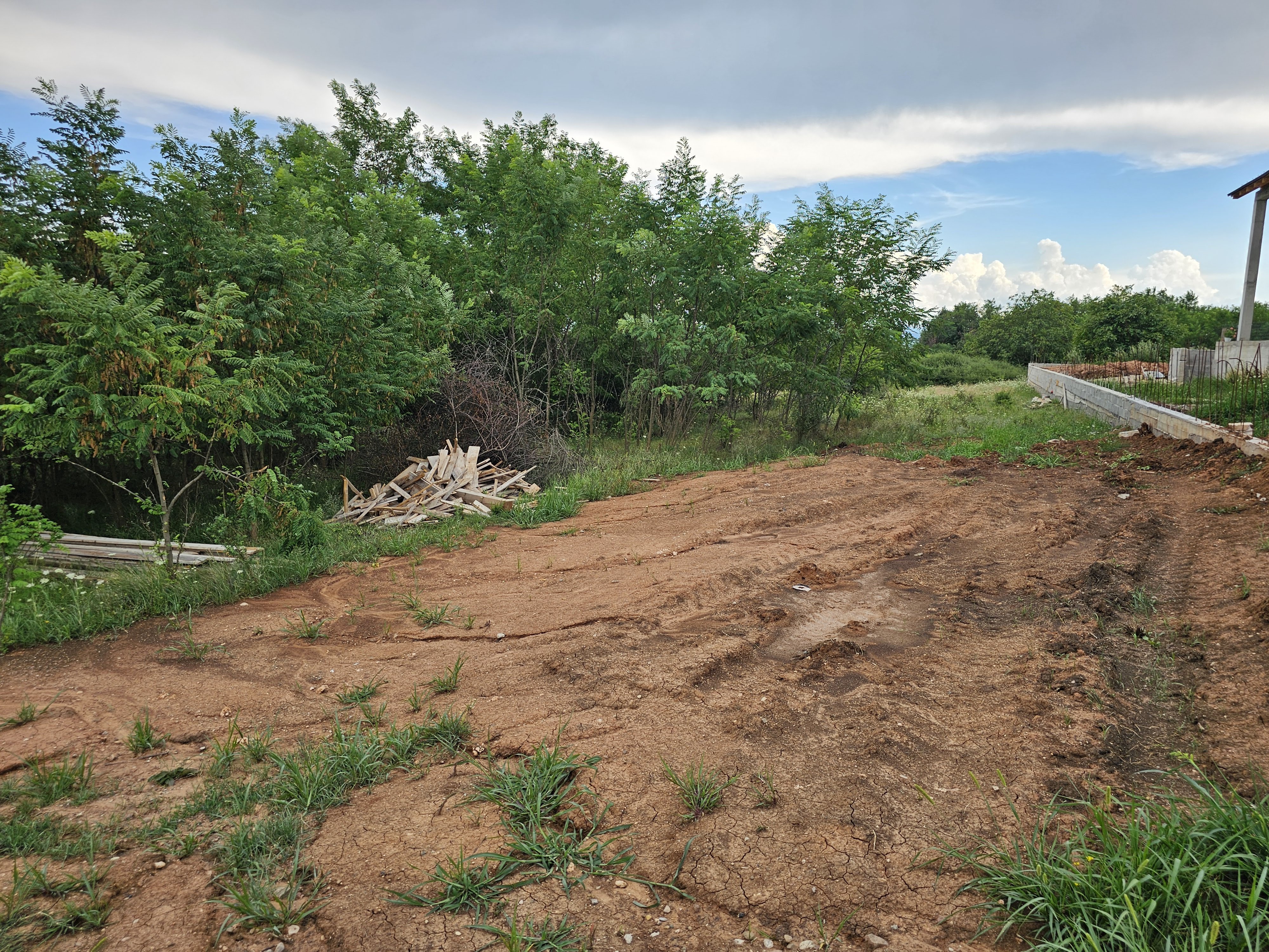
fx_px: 843
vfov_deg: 58.9
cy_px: 476
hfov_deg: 73.9
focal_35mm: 23
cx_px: 634
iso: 10
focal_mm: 6.3
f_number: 1.7
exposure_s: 1/175
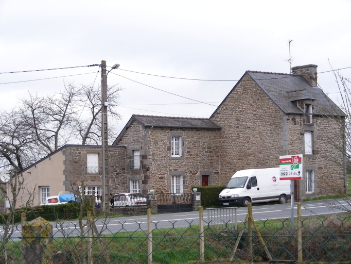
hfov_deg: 22.5
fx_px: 882
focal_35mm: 87
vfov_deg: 17.0
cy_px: 132
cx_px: 176
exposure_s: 1/117
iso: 50
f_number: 3.5
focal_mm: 14.6
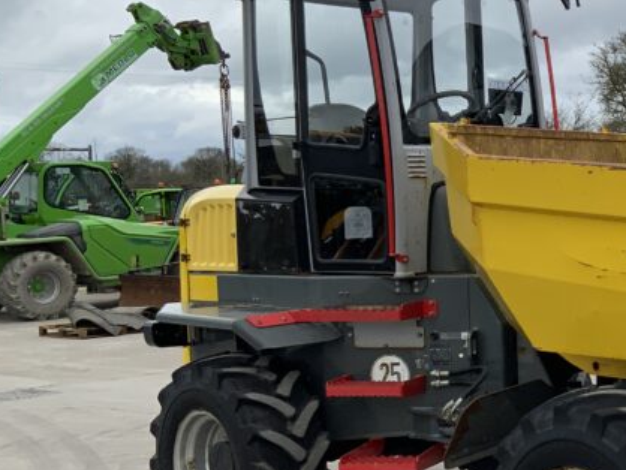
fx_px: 1285
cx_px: 734
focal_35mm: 71
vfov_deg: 20.7
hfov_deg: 24.9
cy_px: 262
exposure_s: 1/883
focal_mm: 3
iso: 16
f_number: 1.8
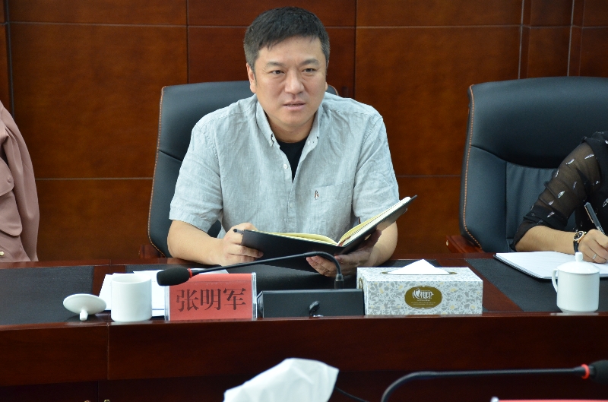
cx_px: 304
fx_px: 1415
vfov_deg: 16.2
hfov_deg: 24.3
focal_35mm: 84
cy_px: 201
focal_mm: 56
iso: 1600
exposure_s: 1/80
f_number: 4.8
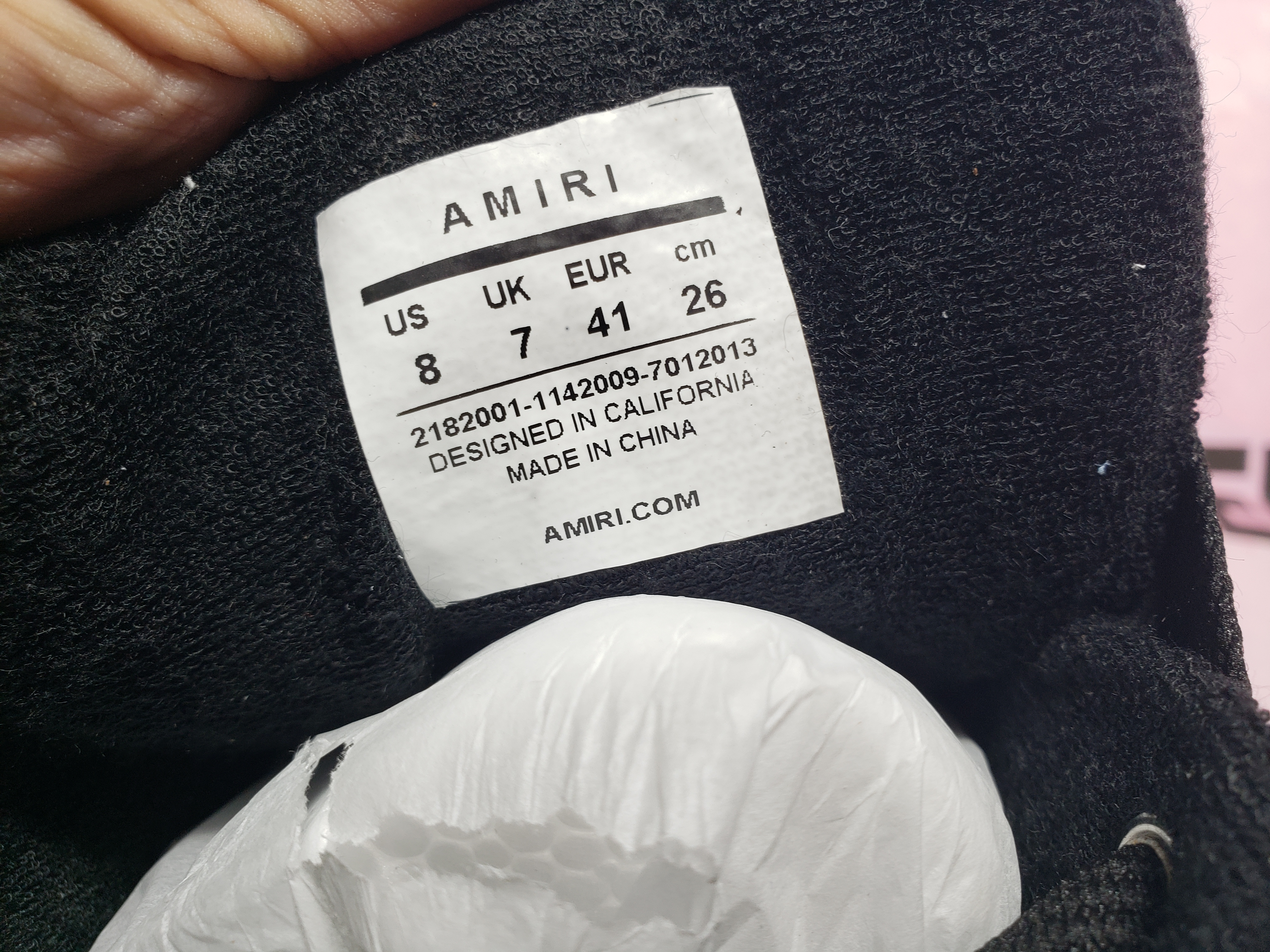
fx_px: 954
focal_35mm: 26
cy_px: 476
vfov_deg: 53.1
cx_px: 635
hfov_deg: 67.3
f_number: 2.4
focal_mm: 4.3
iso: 50
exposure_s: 1/117
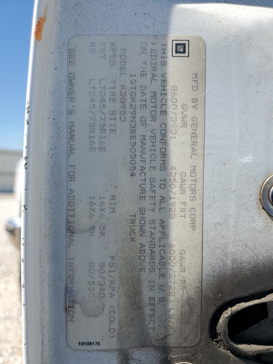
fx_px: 273
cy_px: 182
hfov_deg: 53.1
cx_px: 136
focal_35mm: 26
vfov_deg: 67.3
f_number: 1.5
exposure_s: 1/2500
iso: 50
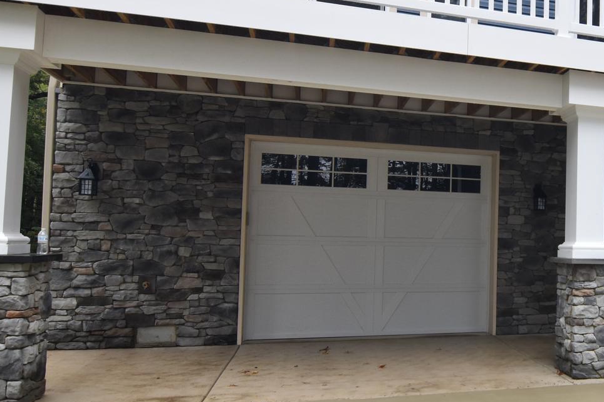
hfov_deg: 49.0
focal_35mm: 35
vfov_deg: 37.8
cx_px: 536
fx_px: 588
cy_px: 211
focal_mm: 11
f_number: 5.6
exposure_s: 1/125
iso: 560
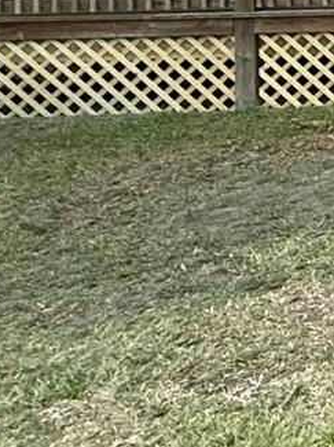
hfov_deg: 11.9
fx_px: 889
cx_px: 973
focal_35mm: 69
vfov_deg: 24.9
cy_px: -114
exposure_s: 1/60
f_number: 2.2
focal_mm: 2.22
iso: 400
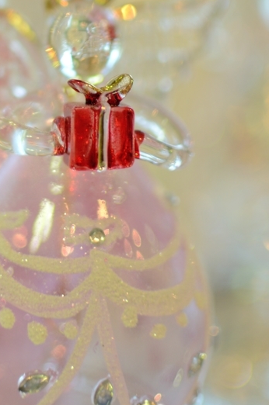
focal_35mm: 103
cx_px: 23
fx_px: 1159
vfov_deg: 19.5
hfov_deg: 13.1
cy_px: 43
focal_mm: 35
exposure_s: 1/320
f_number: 1.8
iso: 200
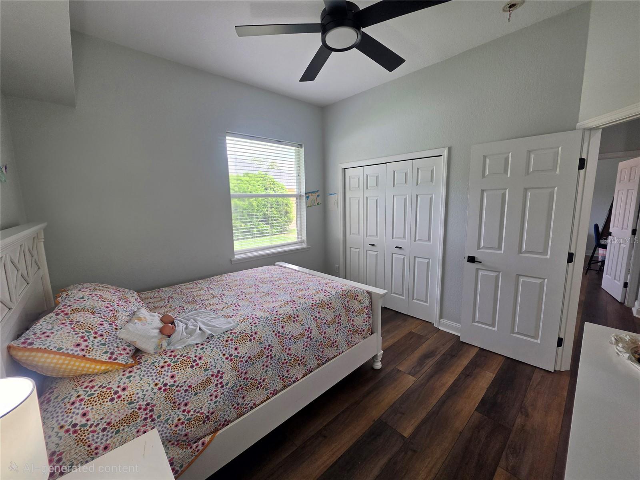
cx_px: 320
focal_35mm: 13
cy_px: 240
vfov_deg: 89.9
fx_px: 240
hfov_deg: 106.2
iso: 50
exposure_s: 1/120
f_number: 1.9
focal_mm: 2.2
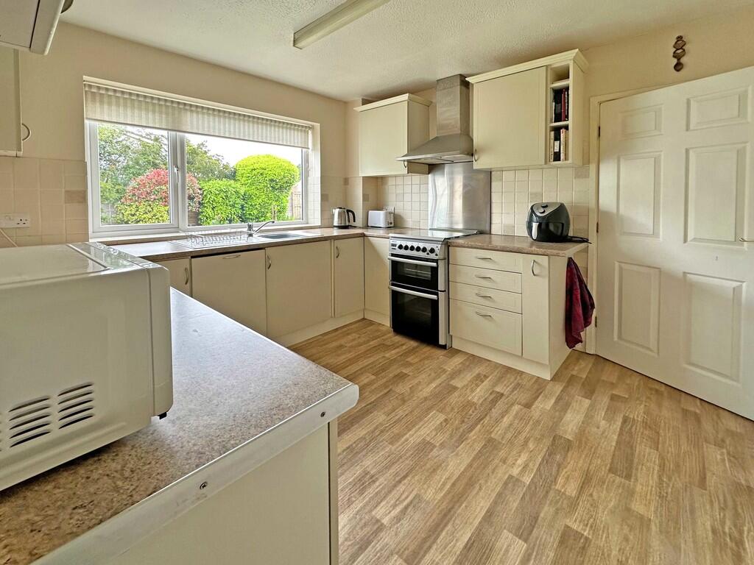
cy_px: 282
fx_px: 305
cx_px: 377
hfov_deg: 102.1
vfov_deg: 85.7
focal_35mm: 14
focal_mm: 2.22
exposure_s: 1/99
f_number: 2.2
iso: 100
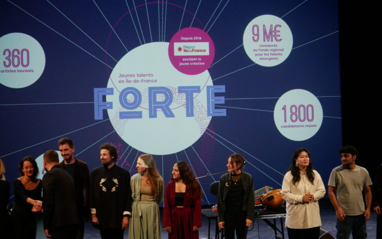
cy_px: 99
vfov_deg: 17.4
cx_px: 192
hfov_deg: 27.5
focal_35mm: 75
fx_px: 781
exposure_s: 1/80
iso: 1600
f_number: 4
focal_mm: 35
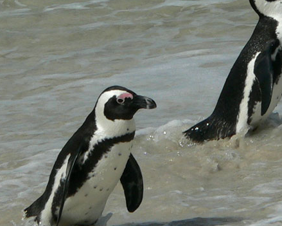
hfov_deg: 4.9
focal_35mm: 392
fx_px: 3271
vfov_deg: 3.9
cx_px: 154
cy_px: 111
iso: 80
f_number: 5.6
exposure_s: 1/1000
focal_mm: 38.7
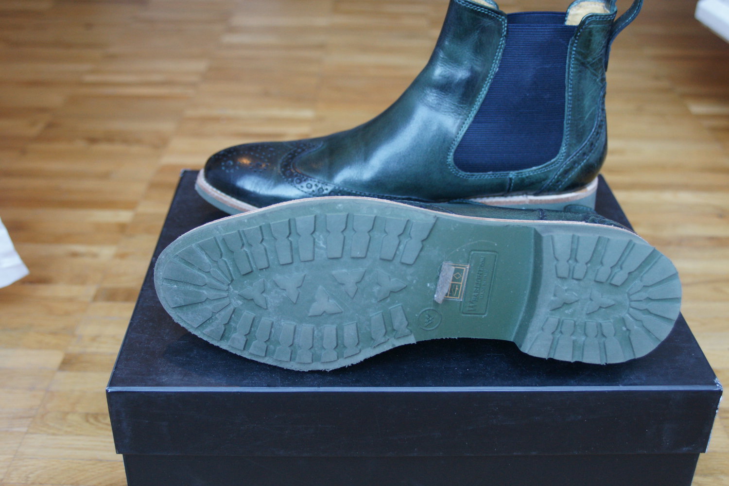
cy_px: 243
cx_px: 364
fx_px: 850
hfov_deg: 46.4
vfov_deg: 31.9
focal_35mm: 42
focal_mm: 28
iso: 800
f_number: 4
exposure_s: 1/45
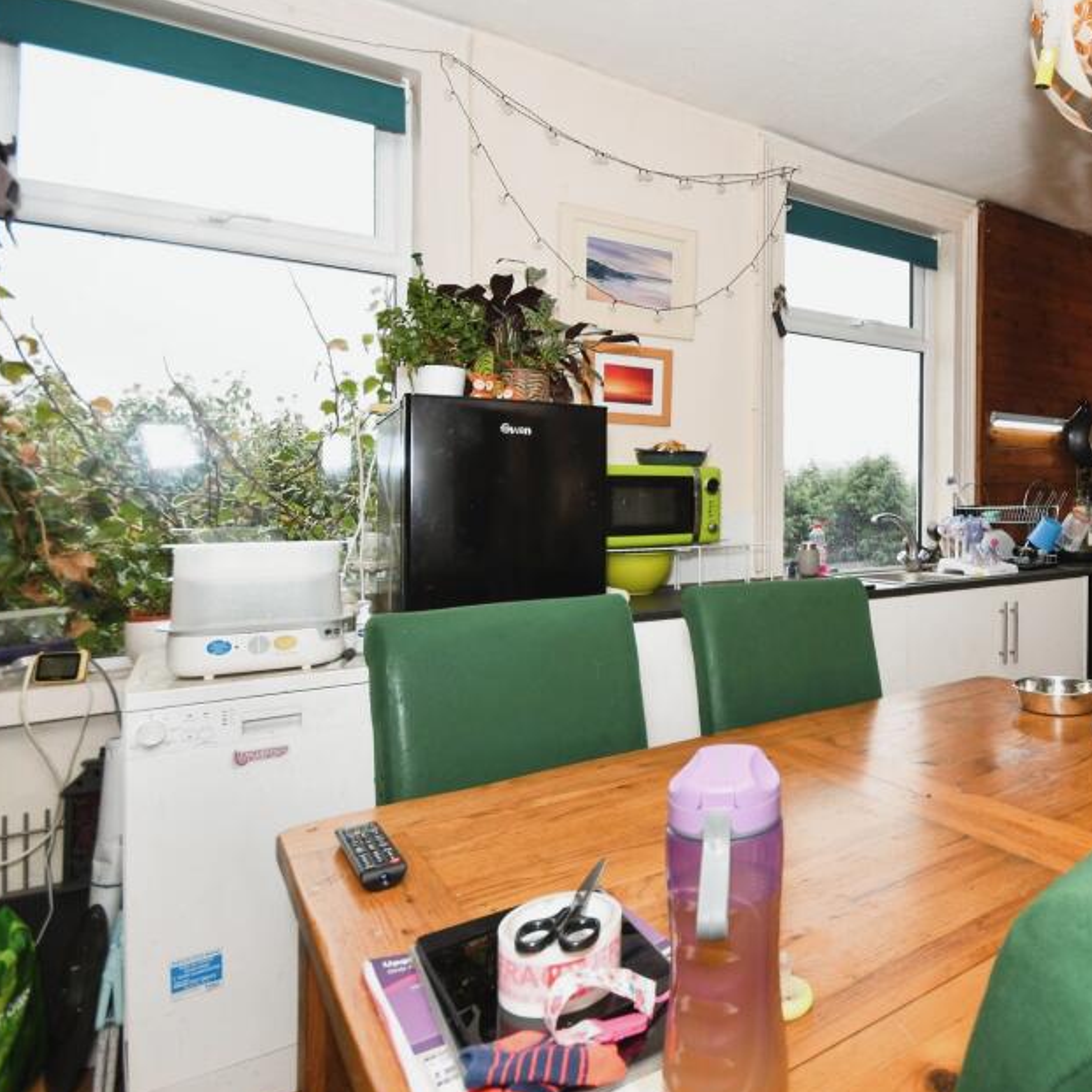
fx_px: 749
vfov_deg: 72.1
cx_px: 850
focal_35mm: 21
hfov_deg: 66.5
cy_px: 535
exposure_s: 1/60
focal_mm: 10
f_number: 8
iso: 400
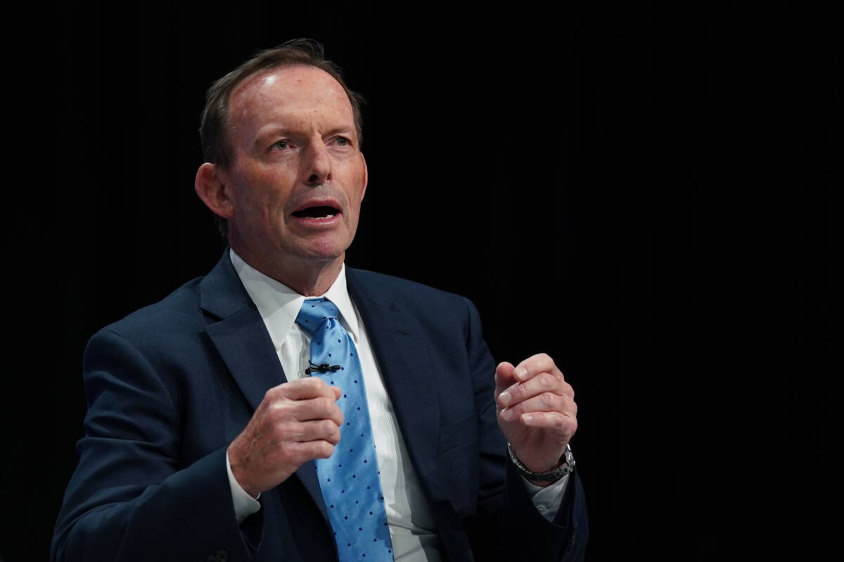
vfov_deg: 4.6
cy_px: 281
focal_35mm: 300
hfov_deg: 6.9
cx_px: 422
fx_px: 7033
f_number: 4
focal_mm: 200
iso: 1600
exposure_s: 1/400
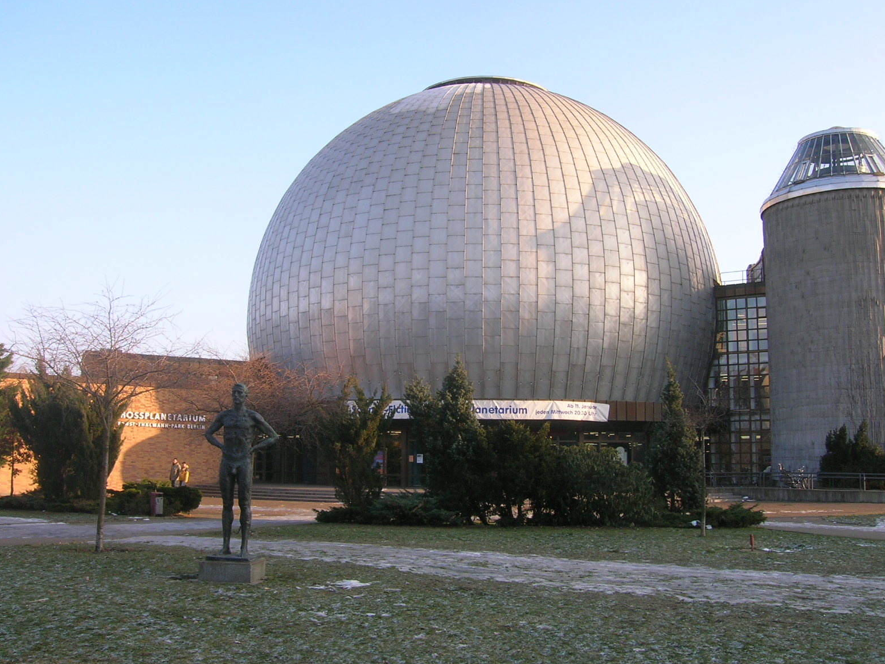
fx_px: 895
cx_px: 453
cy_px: 340
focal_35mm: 35
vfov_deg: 40.7
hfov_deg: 52.6
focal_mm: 5.7
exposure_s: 1/92
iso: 50
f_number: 4.9
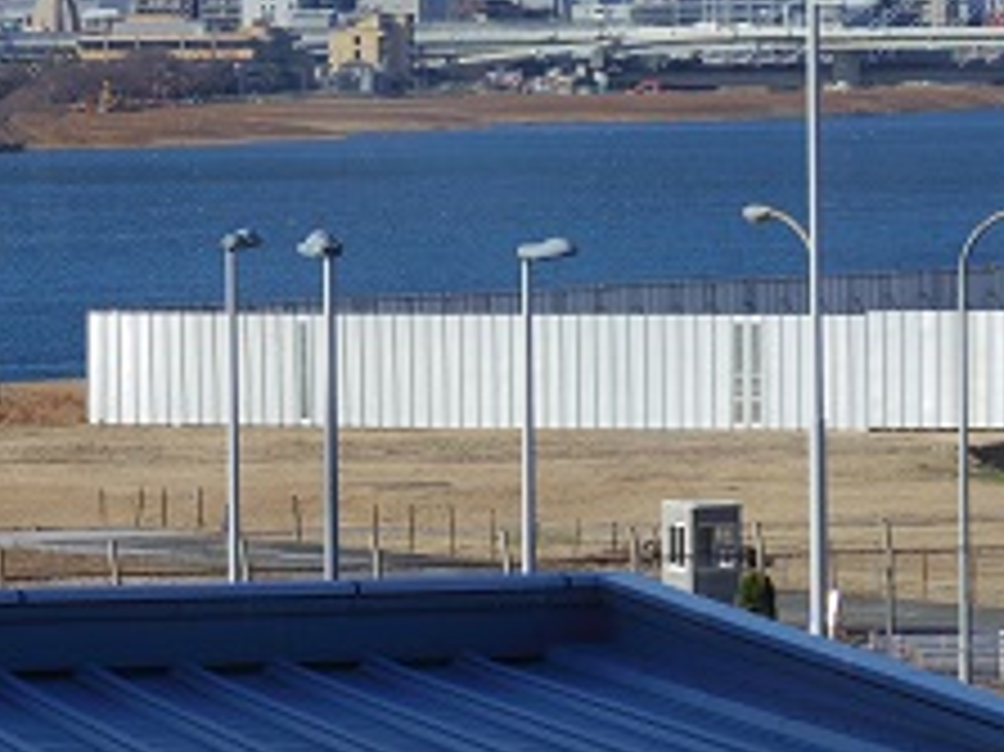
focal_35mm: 372
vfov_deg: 4.0
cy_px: 95
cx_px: 167
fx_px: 10784
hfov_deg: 5.3
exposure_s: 1/200
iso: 100
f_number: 6.3
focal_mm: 45
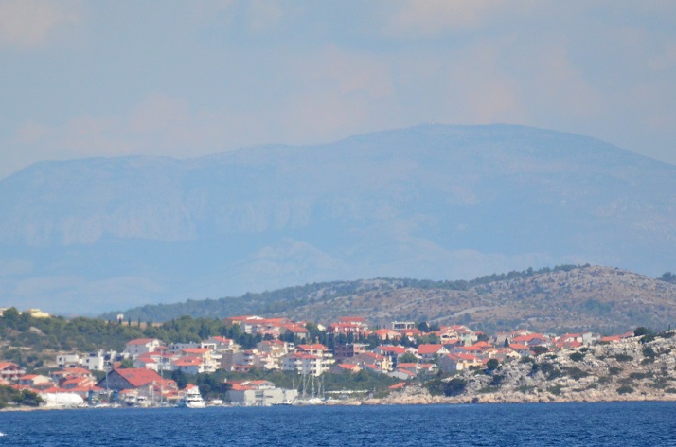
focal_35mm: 630
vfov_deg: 2.2
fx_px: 11799
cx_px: 311
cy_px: 246
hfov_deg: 3.3
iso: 1400
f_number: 5.6
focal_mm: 300
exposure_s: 1/8000
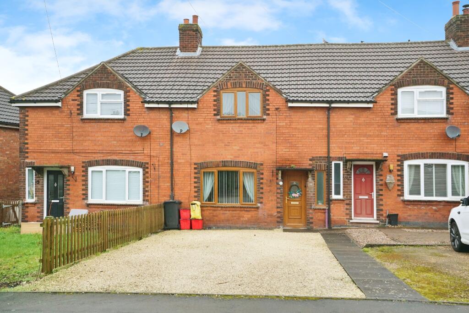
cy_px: 156
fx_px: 456
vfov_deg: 37.9
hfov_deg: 54.4
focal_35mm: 35
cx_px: 234
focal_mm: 35
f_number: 7.1
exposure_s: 1/250
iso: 1600
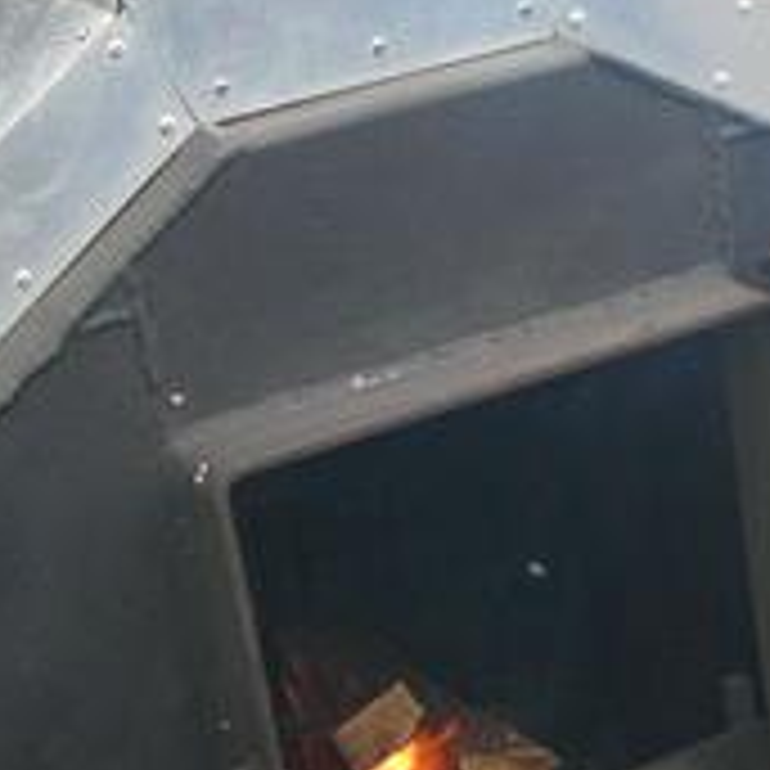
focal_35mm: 116
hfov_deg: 14.1
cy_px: 446
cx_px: 1130
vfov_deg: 15.0
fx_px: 2919
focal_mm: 5.8
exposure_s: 1/85.6
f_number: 2.8
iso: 50
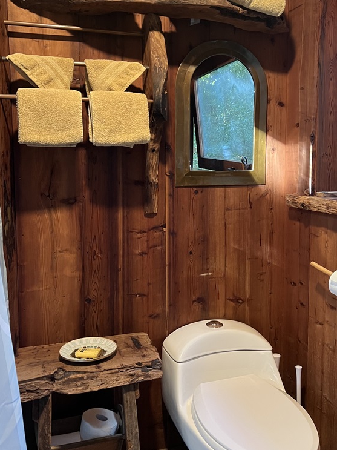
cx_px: 196
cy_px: 193
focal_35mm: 35
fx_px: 454
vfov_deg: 52.5
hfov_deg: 40.6
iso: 500
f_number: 1.6
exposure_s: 1/60
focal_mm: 5.1
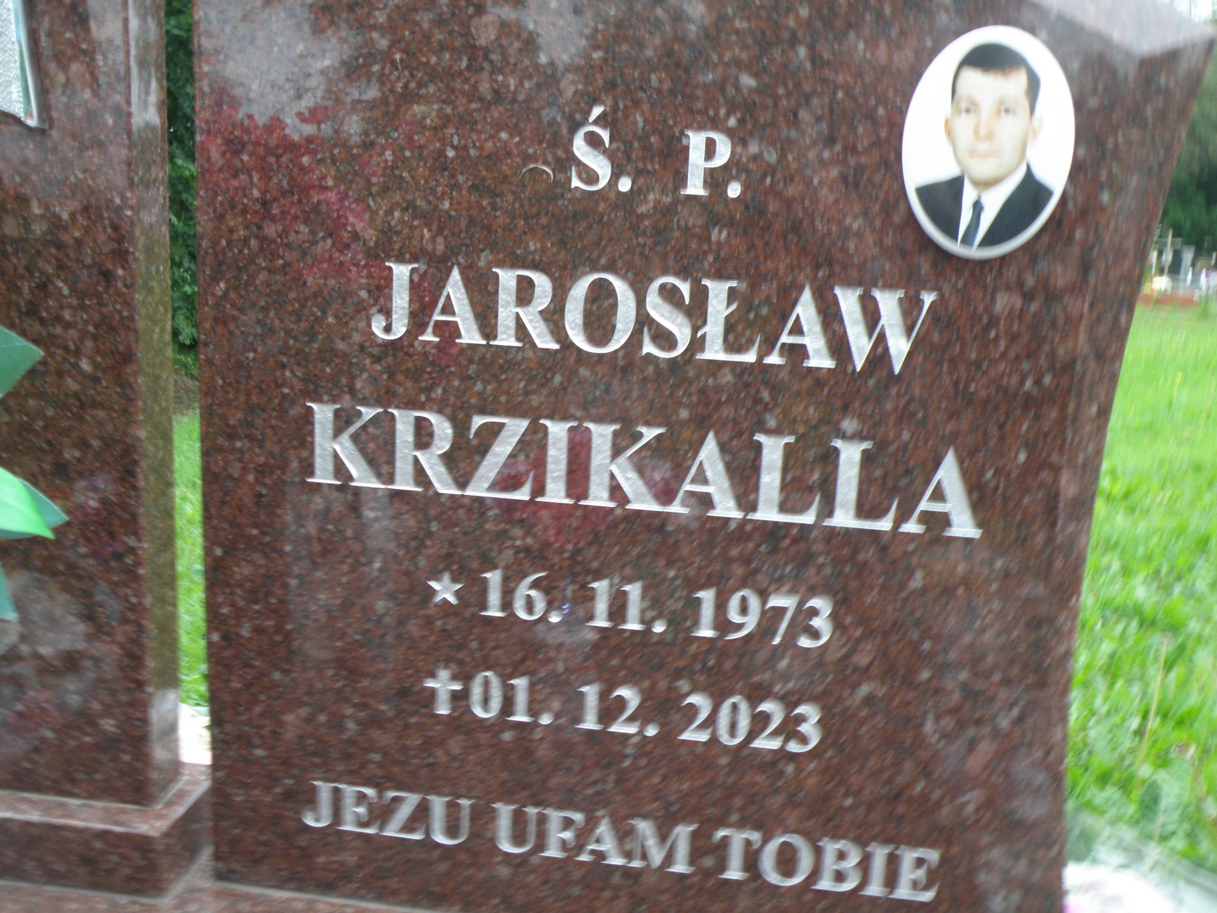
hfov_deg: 55.4
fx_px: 1160
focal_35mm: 33
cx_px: 608
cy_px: 456
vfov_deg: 42.9
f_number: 3.1
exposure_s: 1/30
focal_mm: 6.02
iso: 100
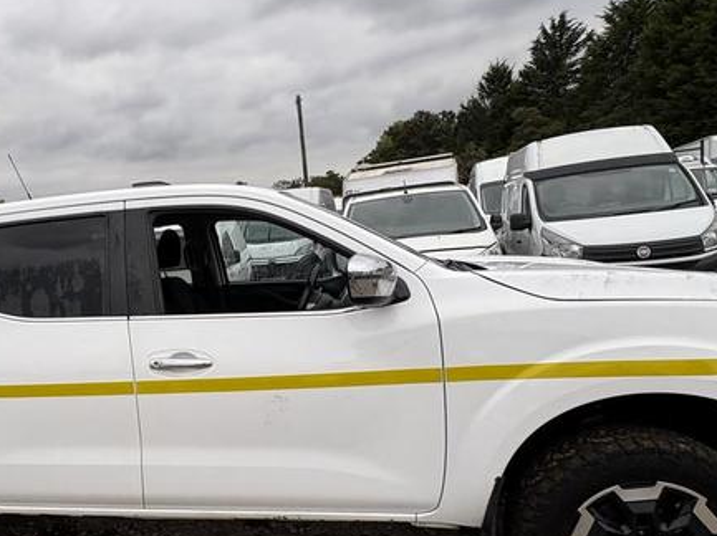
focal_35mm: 29
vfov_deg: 47.9
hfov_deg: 58.9
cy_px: 321
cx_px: 192
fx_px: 600
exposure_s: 1/299
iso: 40
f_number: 2.2
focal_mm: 2.22
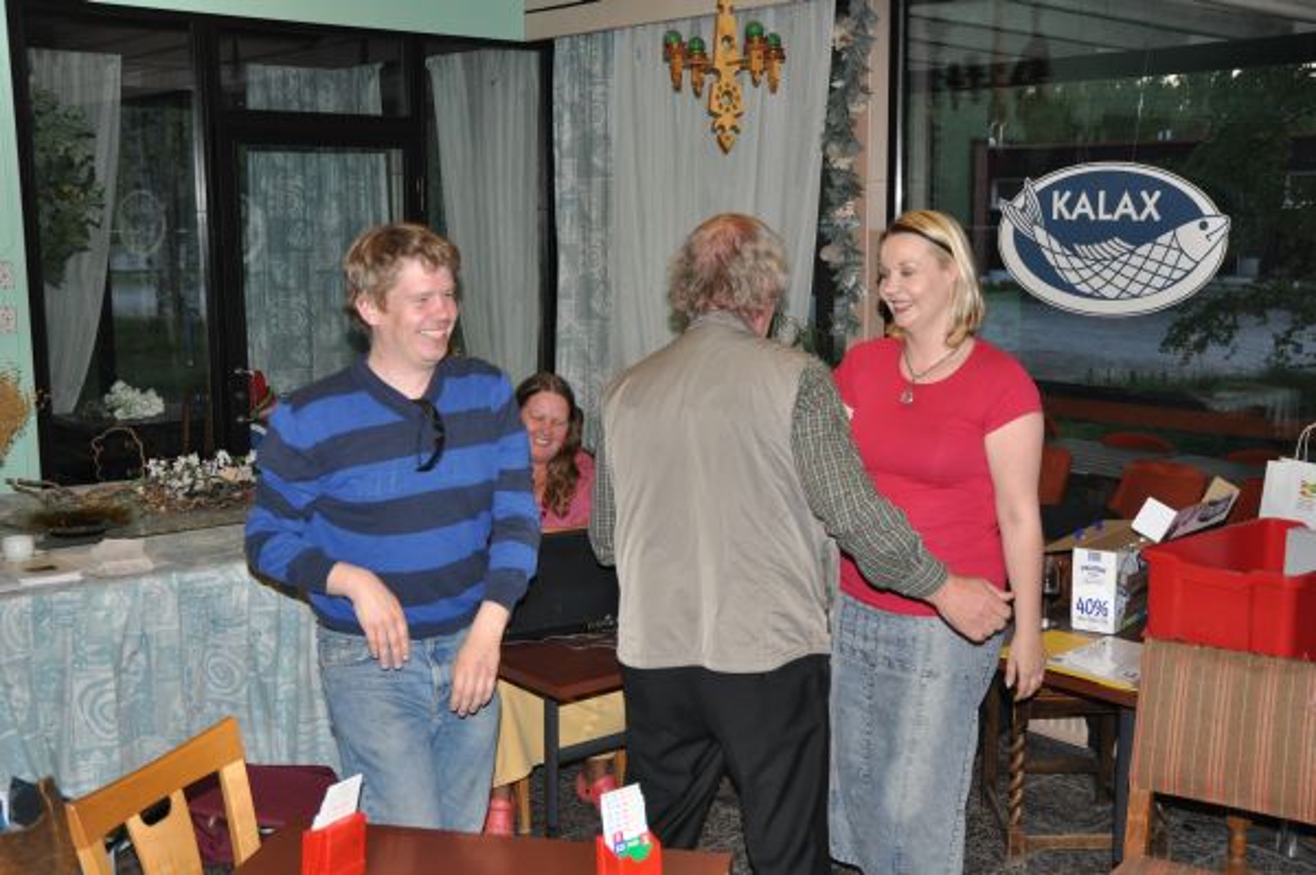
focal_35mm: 40
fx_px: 1479
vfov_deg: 33.0
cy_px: 438
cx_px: 658
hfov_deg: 48.0
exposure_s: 1/60
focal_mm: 27
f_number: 3.8
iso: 800
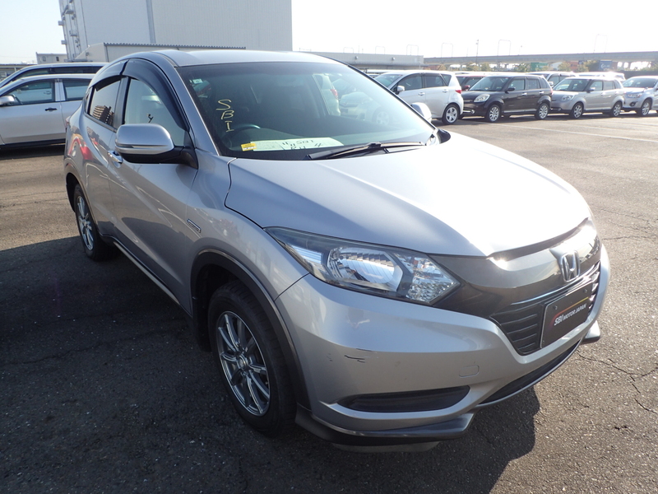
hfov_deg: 69.4
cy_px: 247
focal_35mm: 25
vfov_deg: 54.9
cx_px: 329
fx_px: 475
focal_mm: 4.5
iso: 100
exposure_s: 1/640
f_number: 2.8
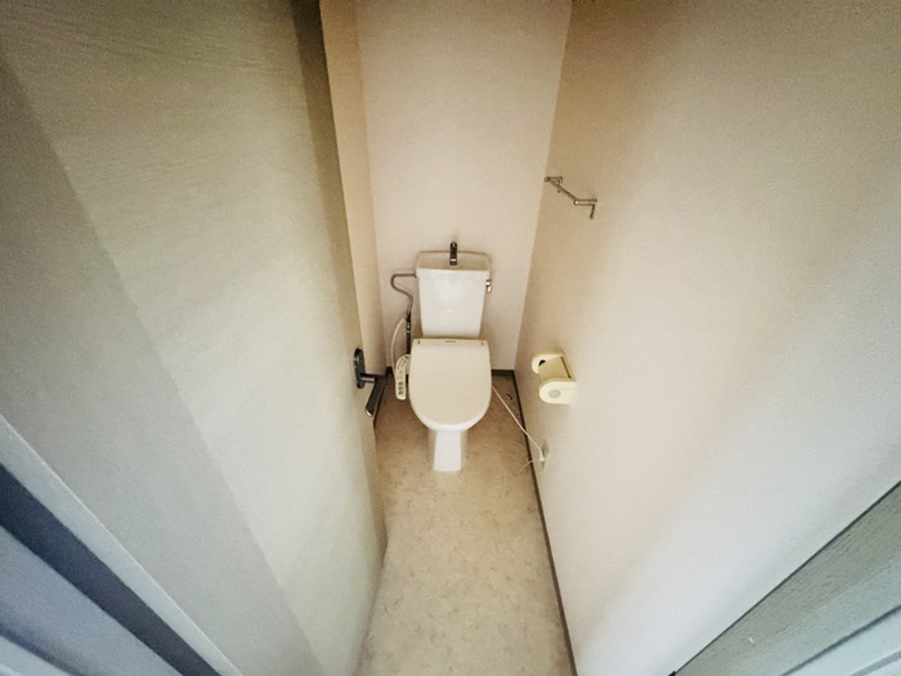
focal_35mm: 14
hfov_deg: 102.1
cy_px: 338
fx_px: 364
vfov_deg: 85.7
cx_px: 450
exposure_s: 1/15
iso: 3200
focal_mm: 2.22
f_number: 2.2
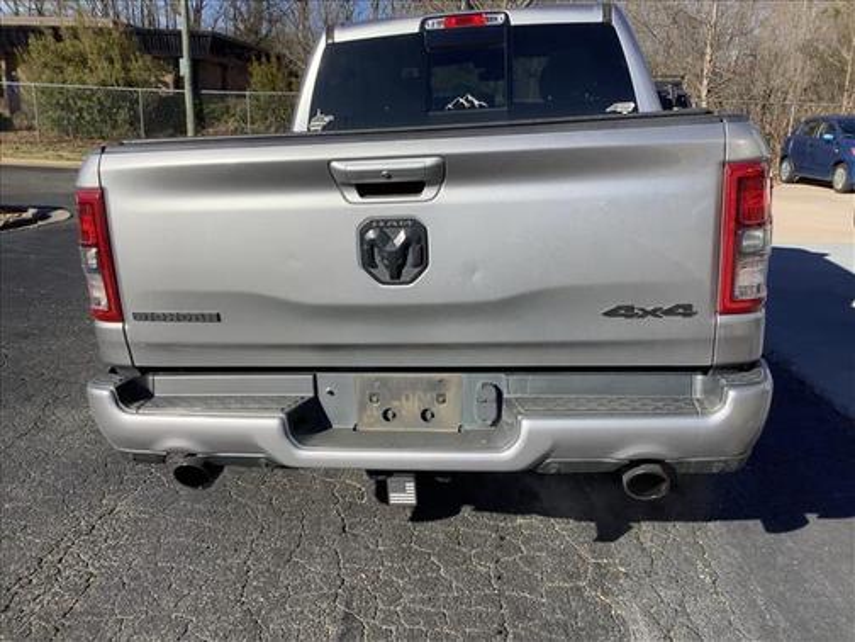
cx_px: 428
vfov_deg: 45.4
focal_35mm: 31
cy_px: 321
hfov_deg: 58.4
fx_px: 766
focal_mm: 3.3
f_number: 2.4
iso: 25
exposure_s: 1/1148
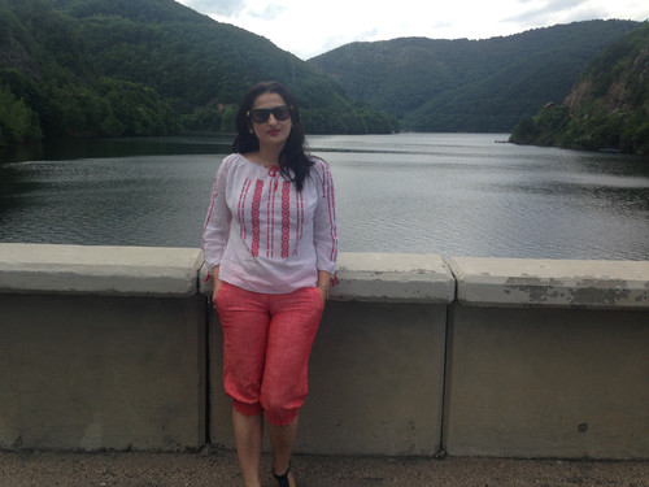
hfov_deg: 55.4
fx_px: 619
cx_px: 324
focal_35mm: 33
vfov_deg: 42.9
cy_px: 244
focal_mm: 4.12
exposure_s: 1/1004
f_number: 2.4
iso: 50
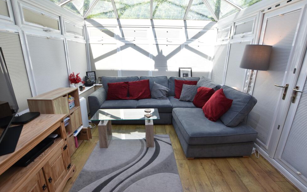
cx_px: 151
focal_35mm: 16
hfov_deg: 97.8
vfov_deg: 71.2
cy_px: 93
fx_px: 134
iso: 100
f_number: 5
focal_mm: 10
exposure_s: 1/100
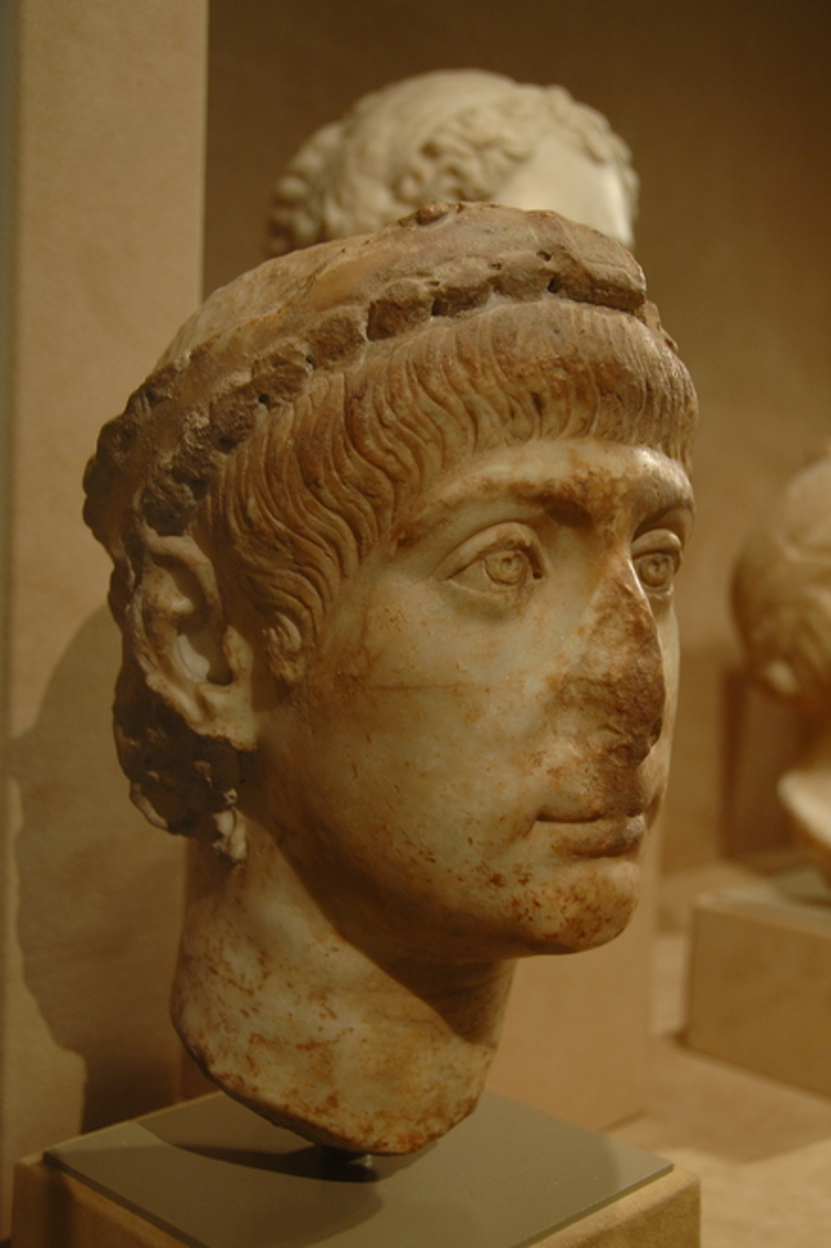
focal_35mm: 42
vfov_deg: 46.4
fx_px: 1456
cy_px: 624
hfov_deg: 31.9
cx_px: 416
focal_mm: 28
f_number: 4
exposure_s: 1/20
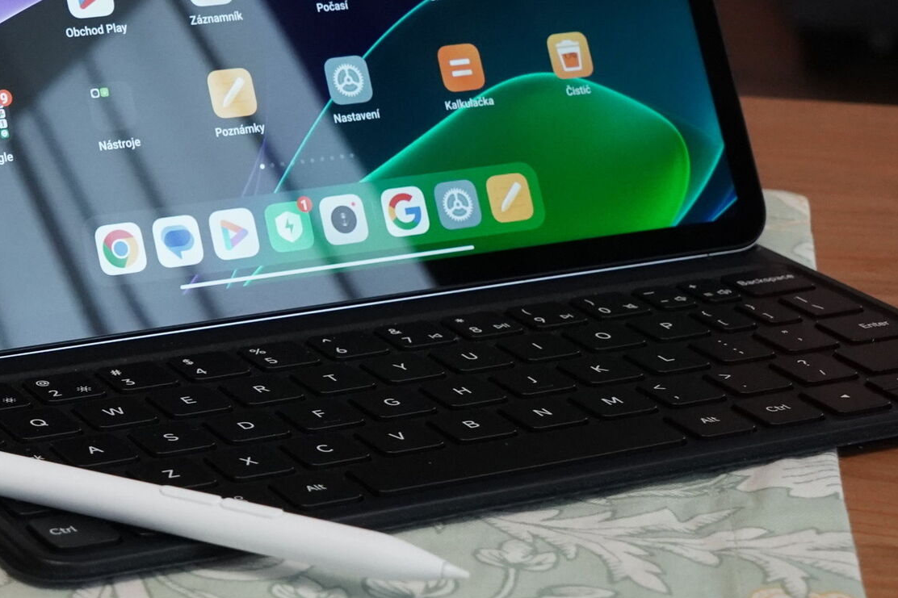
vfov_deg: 17.8
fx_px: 1895
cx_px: 346
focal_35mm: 76
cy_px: 110
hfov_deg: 26.6
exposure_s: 1/160
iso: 6400
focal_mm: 44
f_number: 8
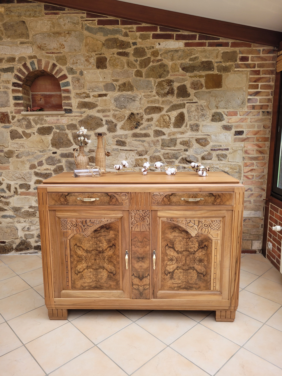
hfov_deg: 53.1
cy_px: 188
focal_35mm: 26
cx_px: 141
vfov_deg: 67.3
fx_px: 282
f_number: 1.8
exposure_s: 1/100
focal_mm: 5.4
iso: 50
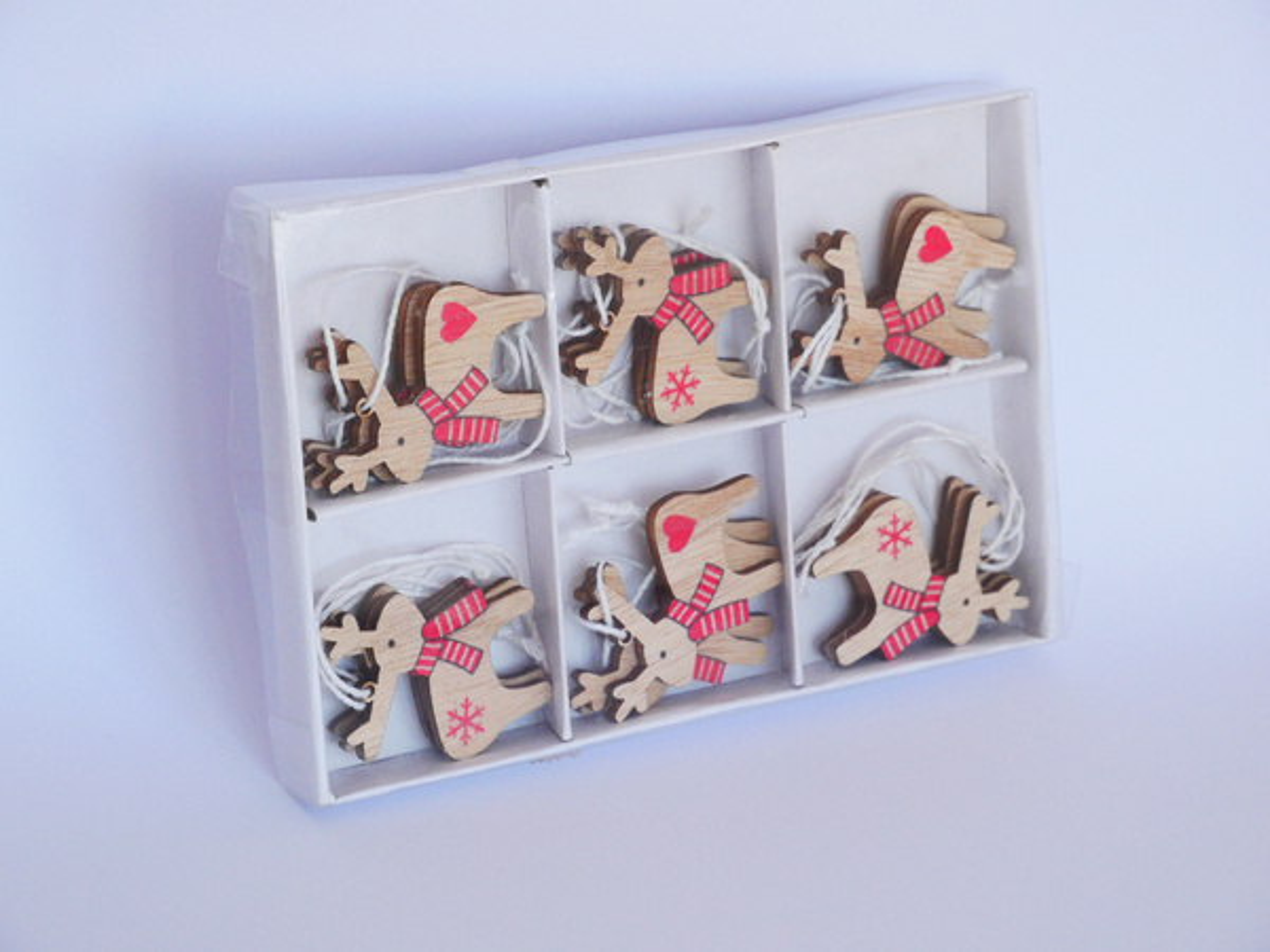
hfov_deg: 16.4
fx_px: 4403
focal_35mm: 120
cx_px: 635
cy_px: 476
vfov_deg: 12.3
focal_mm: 60
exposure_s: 1/160
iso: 800
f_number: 7.1
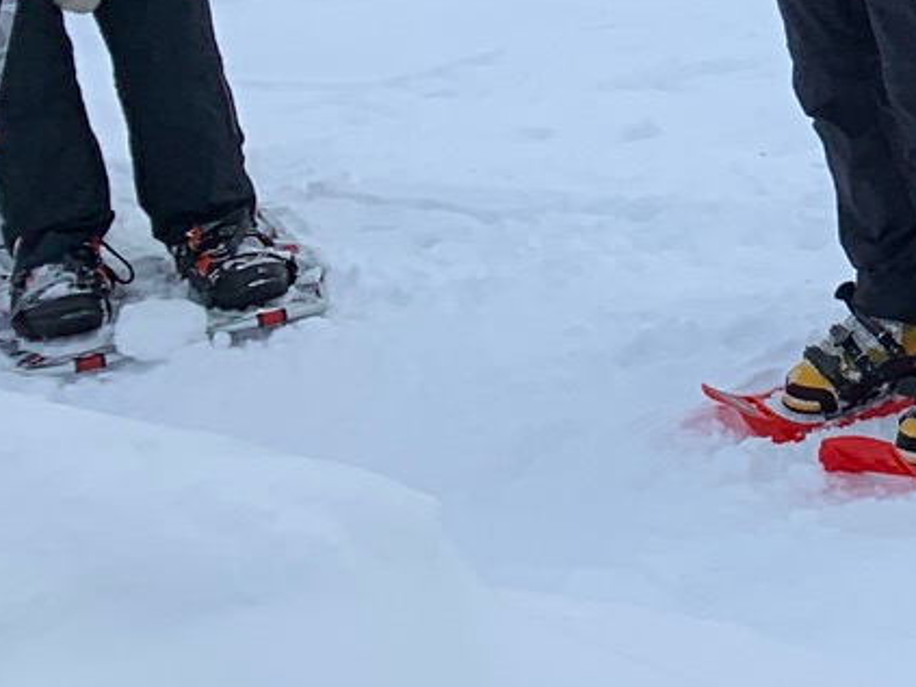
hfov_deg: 12.7
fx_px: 3280
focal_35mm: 124
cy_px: -527
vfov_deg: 11.2
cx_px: 2122
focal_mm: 4.25
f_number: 1.8
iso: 25
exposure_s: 1/1100
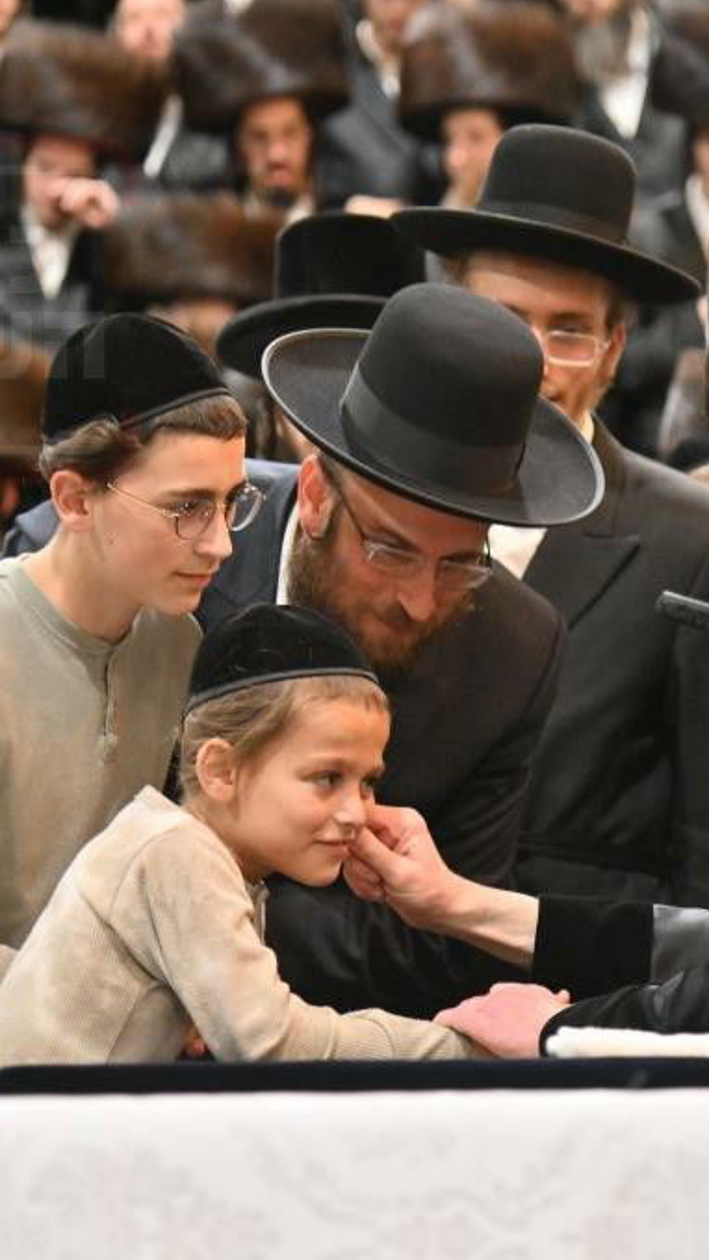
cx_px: 579
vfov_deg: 12.2
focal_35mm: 177
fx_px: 5915
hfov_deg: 6.8
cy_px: 632
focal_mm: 112
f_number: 4
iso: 1600
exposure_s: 1/200
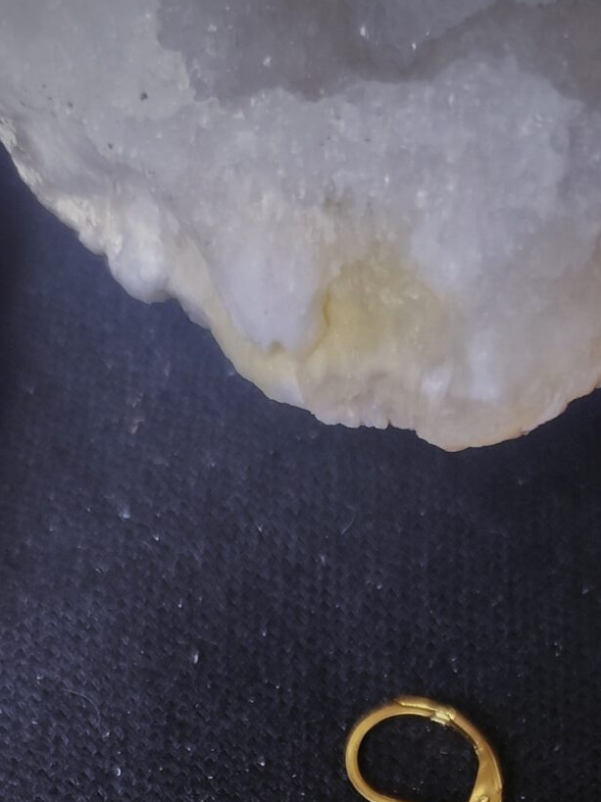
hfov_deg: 20.4
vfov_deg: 23.3
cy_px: 1093
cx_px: 352
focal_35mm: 72
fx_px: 1668
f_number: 1.65
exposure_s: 1/25
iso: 320
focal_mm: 6.19
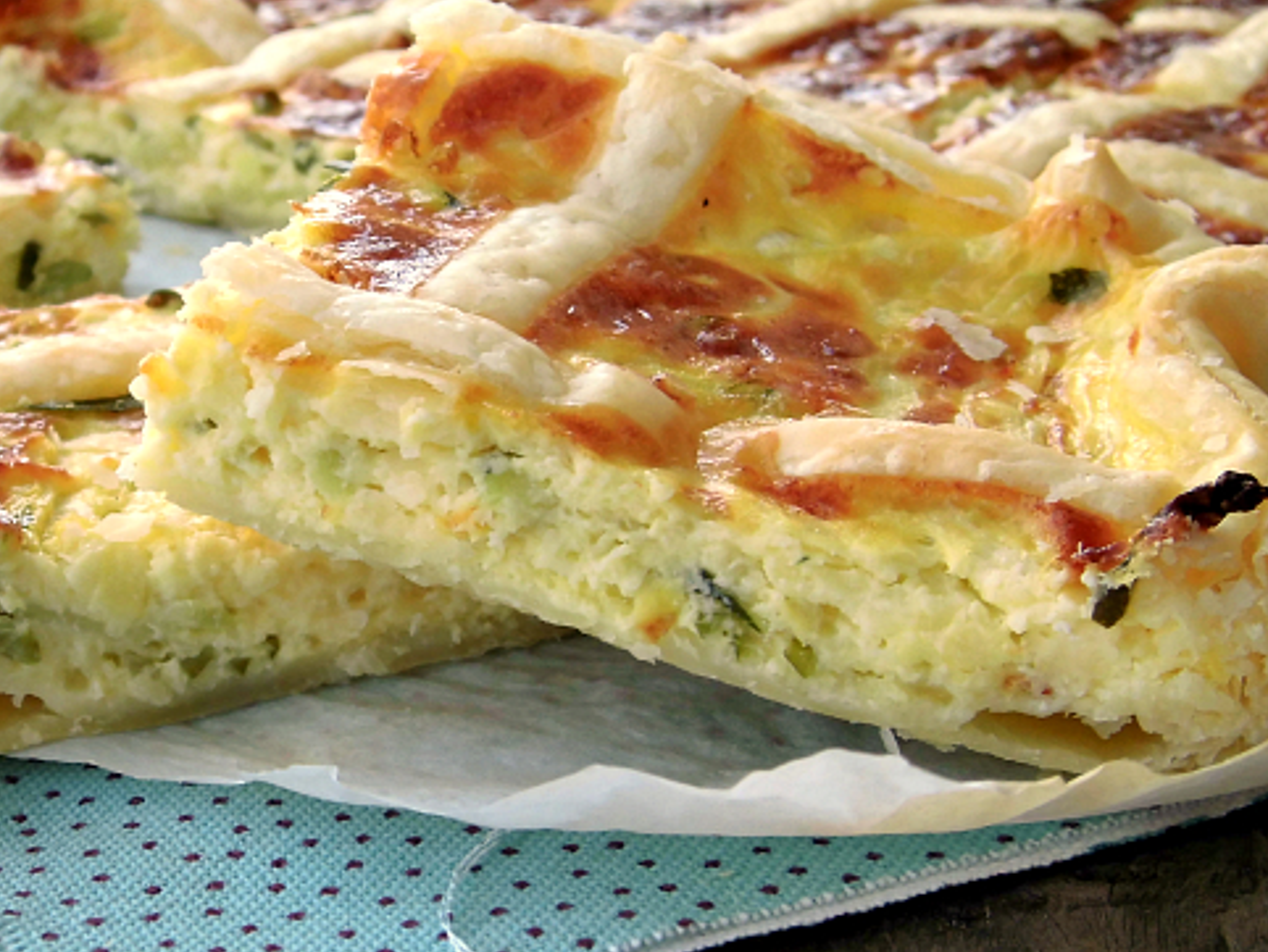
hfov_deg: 24.6
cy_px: 494
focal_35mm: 78
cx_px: 268
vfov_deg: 18.9
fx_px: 2859
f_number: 3.4
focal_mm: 8.3
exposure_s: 1/250
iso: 100
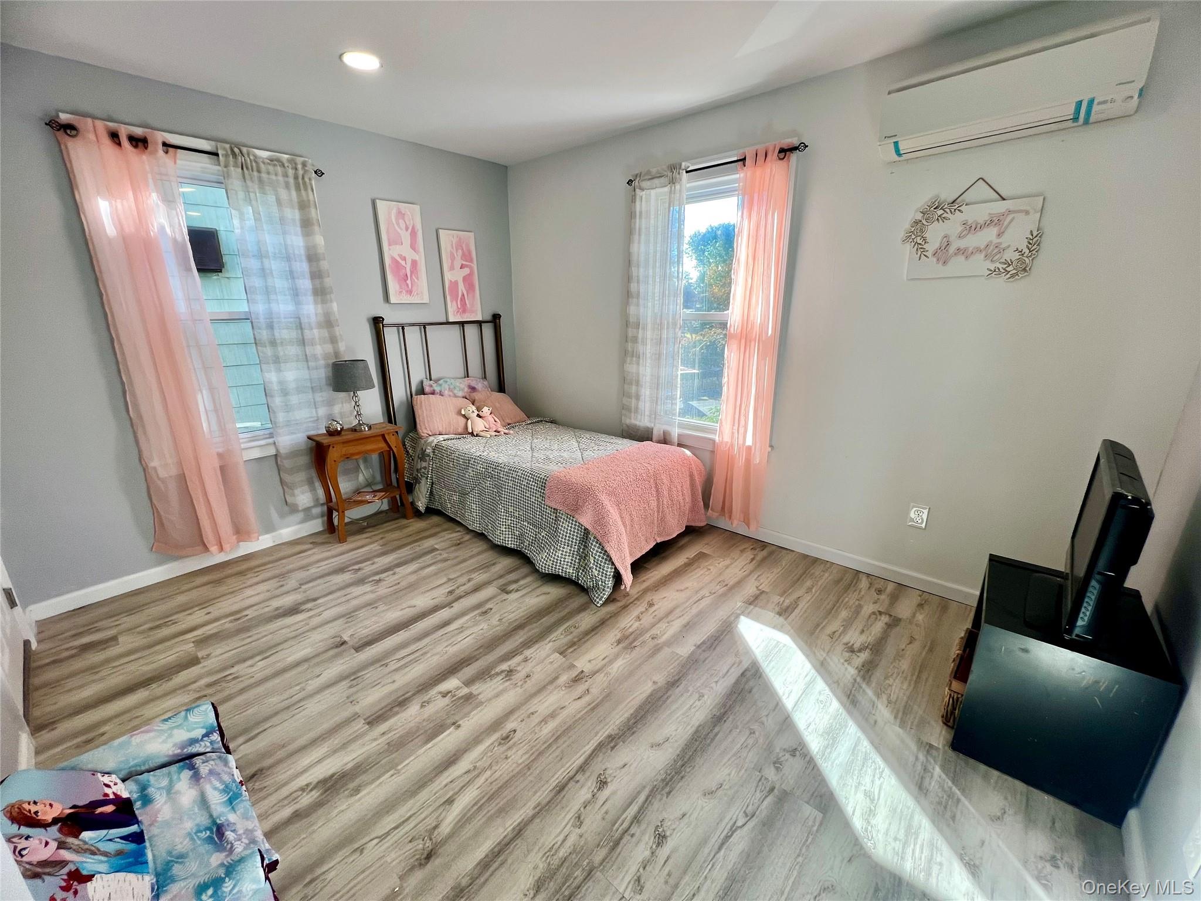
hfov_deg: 106.2
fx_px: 451
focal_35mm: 13
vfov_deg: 89.9
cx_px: 600
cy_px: 450
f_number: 1.8
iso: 40
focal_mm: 1.57
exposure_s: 1/120
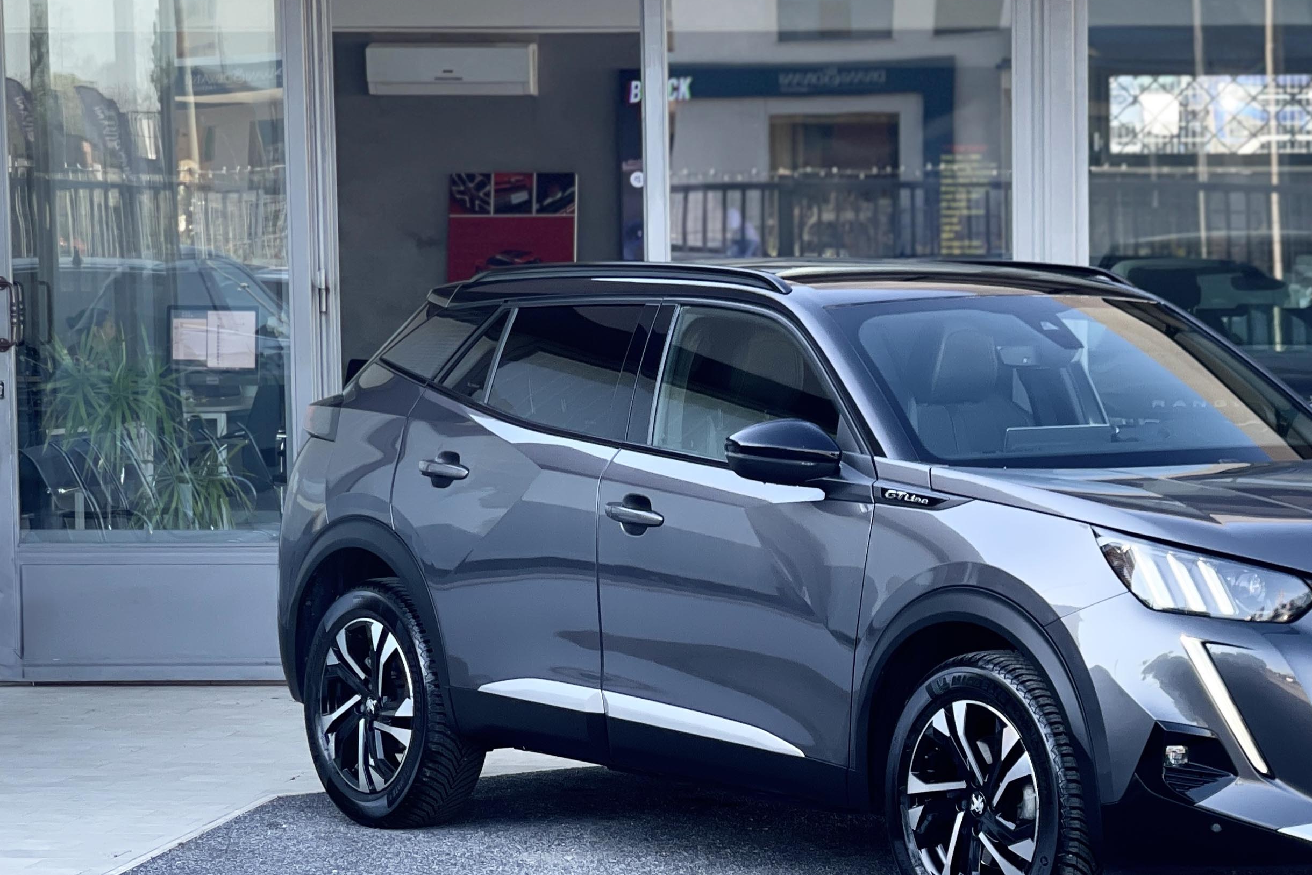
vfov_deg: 12.4
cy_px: 650
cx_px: 1015
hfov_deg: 18.4
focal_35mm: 110
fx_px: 4009
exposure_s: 1/121
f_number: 2.2
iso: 32
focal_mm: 7.5
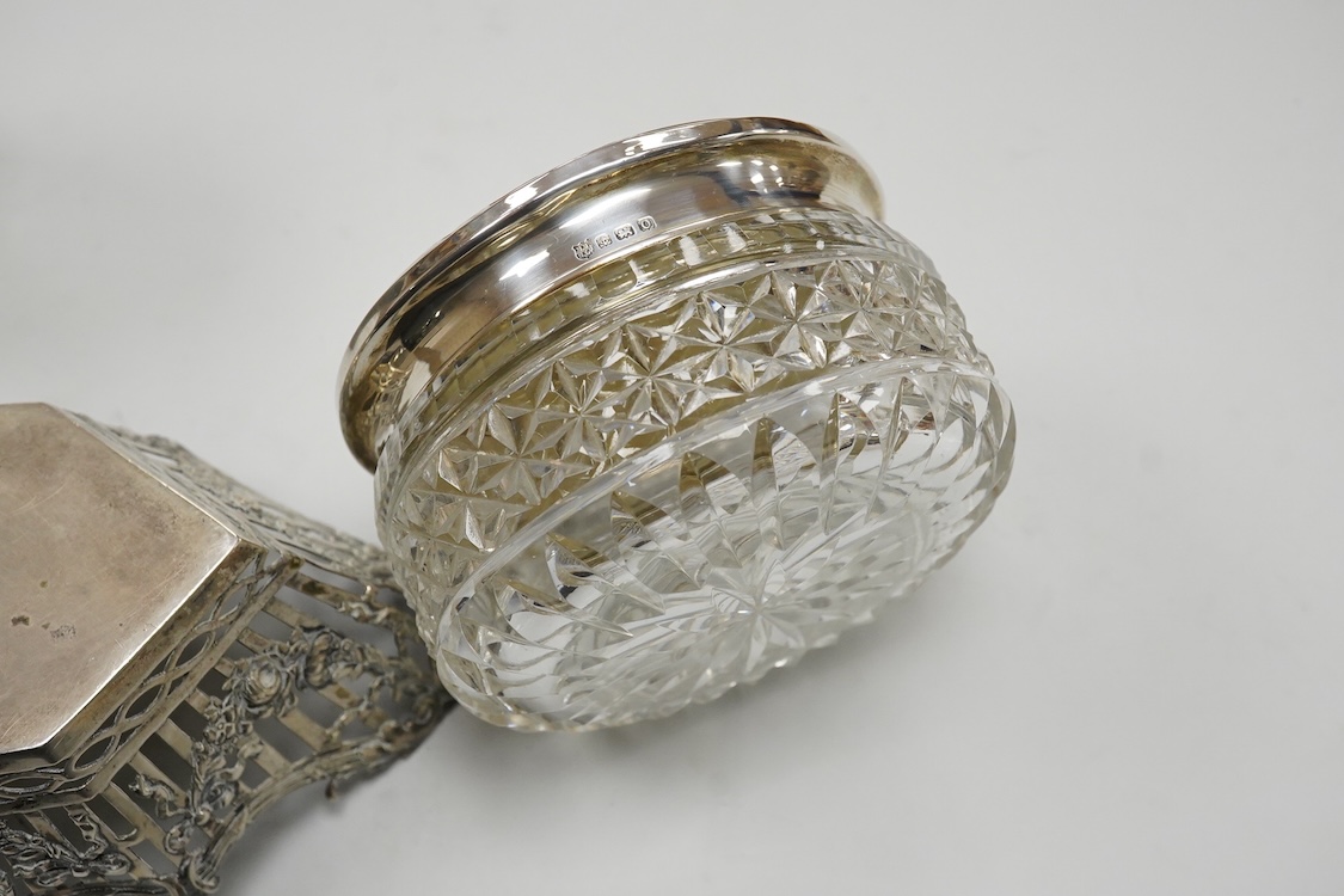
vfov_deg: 29.9
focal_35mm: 45
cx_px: 672
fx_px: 1680
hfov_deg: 43.6
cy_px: 448
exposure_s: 1/250
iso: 2500
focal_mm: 30
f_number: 11
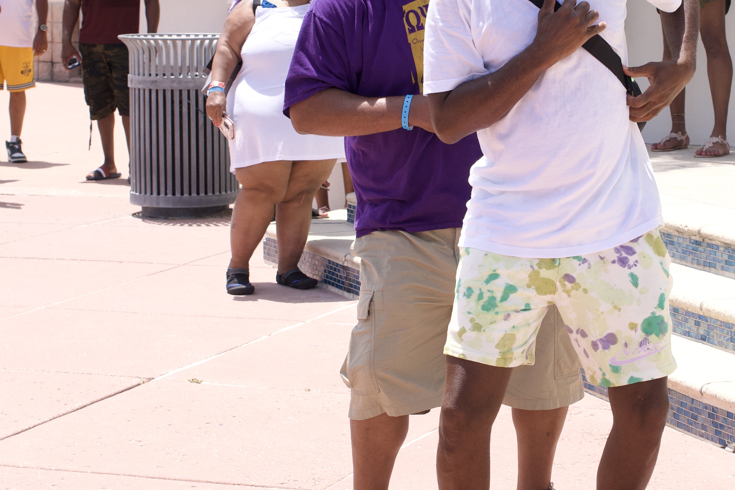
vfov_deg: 13.5
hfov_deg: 20.1
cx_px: 532
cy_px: 157
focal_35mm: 101
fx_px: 2062
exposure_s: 1/1250
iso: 320
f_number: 5
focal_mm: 35
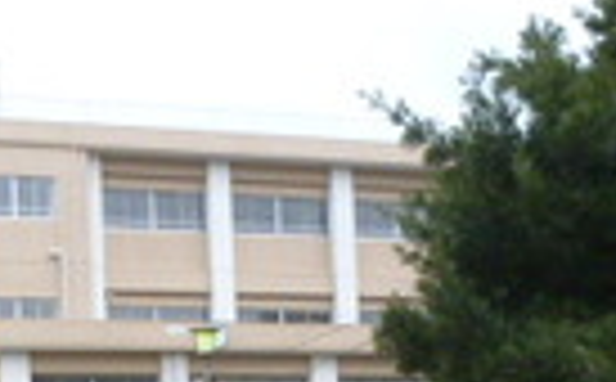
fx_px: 1558
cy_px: 584
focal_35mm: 93
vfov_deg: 13.2
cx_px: 229
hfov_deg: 22.3
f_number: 3.1
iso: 320
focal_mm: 4.5
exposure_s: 1/60
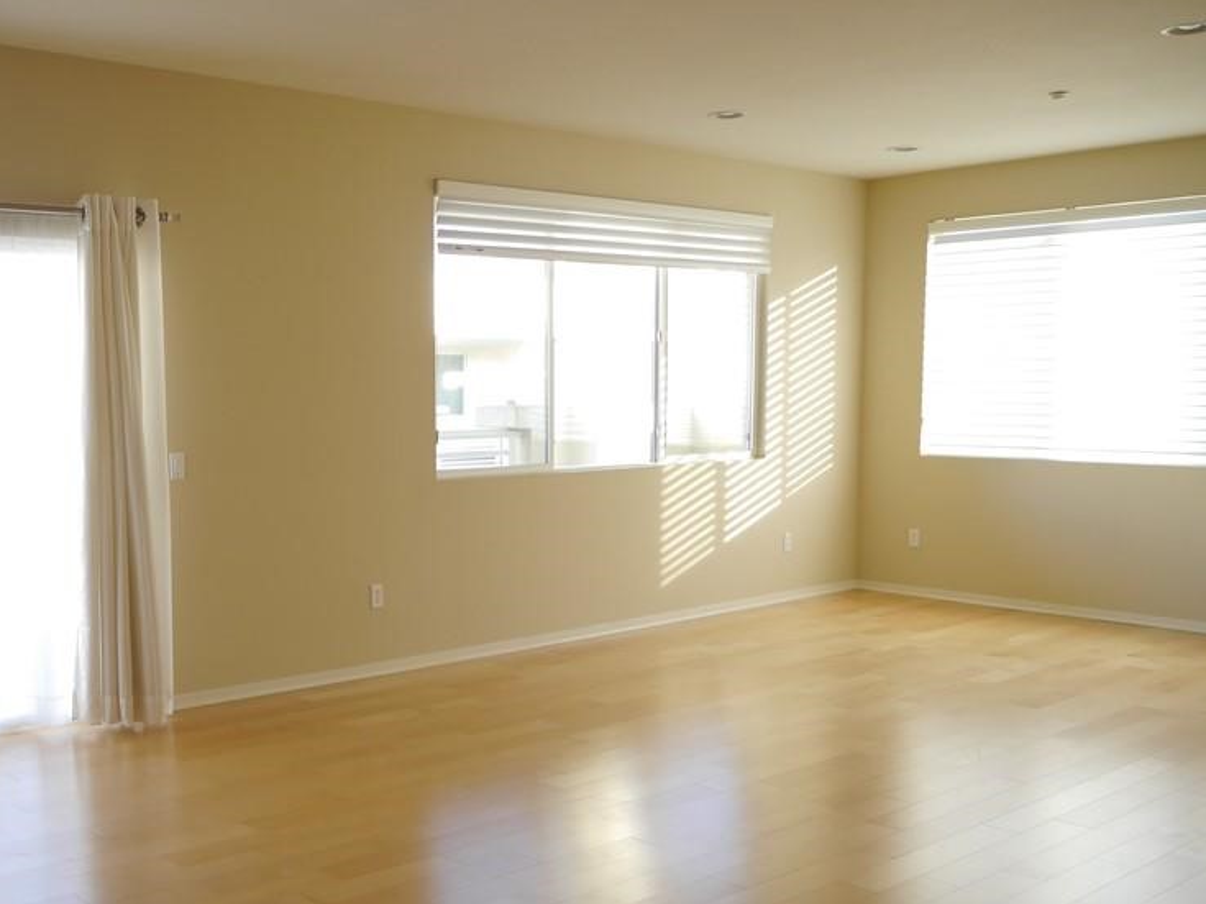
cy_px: 538
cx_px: 379
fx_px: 1359
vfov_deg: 36.7
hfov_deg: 46.9
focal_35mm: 39
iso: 320
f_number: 3.5
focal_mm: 14
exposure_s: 1/60
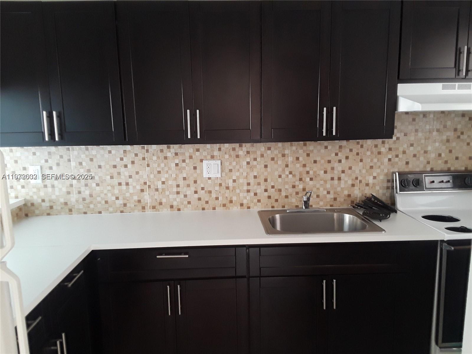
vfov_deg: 49.7
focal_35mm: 28
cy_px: 177
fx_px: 382
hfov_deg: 63.4
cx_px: 236
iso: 160
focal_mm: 2.9
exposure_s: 1/17
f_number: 1.9
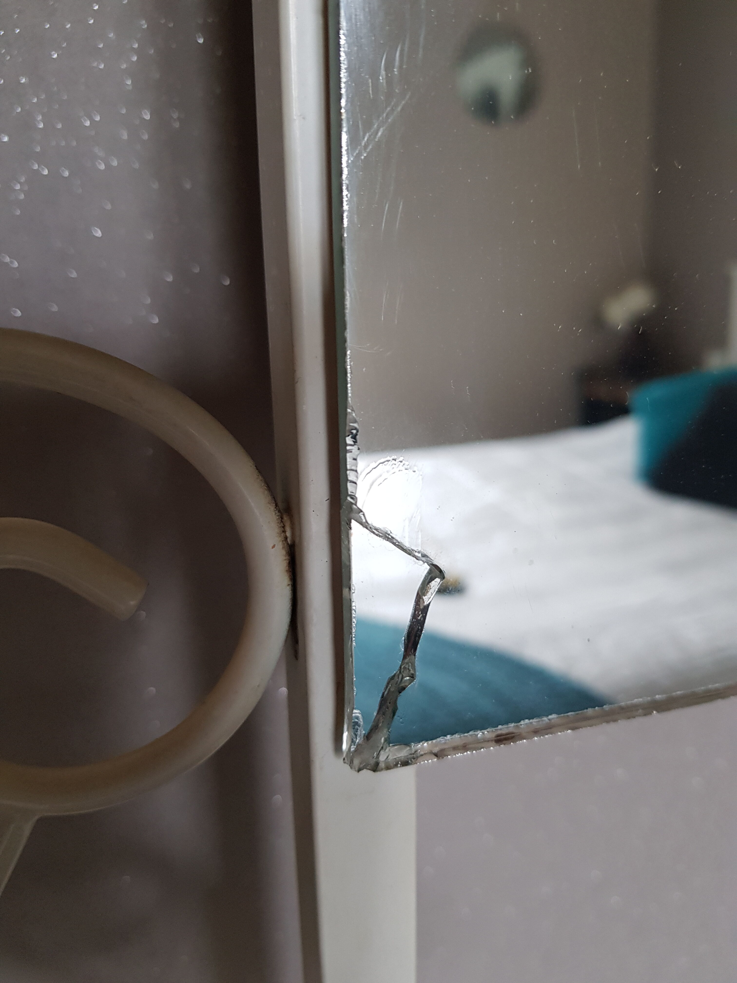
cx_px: 368
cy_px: 492
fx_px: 738
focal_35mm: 26
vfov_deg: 67.3
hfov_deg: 53.1
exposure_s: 1/33
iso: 160
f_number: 1.7
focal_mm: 4.2
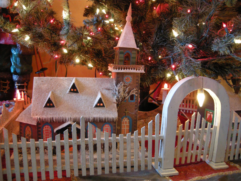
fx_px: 244
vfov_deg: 40.7
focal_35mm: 35
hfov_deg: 52.6
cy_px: 90
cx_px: 120
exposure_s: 1/8
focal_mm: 7.5
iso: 479
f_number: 2.7
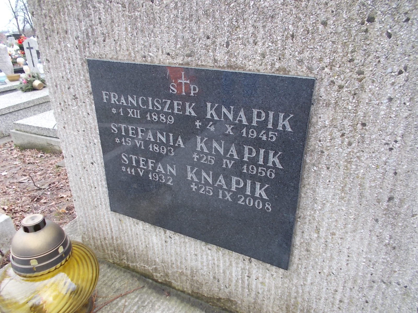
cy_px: 156
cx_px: 209
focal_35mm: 26
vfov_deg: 53.1
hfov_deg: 67.3
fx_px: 314
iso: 80
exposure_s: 1/25
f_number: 3.2
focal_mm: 4.6
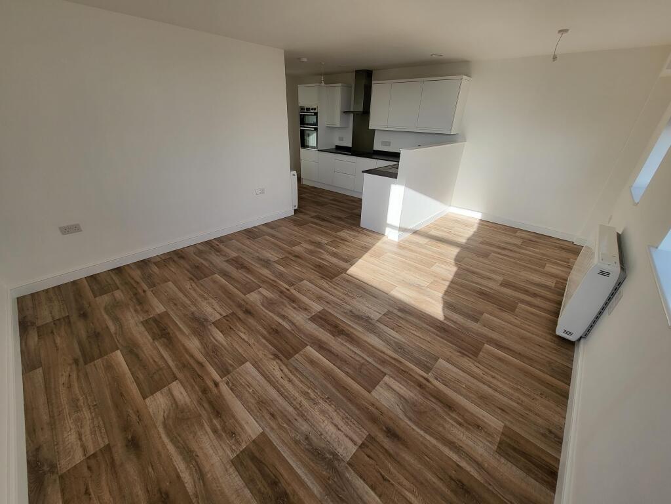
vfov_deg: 89.9
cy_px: 252
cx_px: 336
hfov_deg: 106.2
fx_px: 252
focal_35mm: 13
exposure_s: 1/207
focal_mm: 1.74
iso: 32
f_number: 2.2
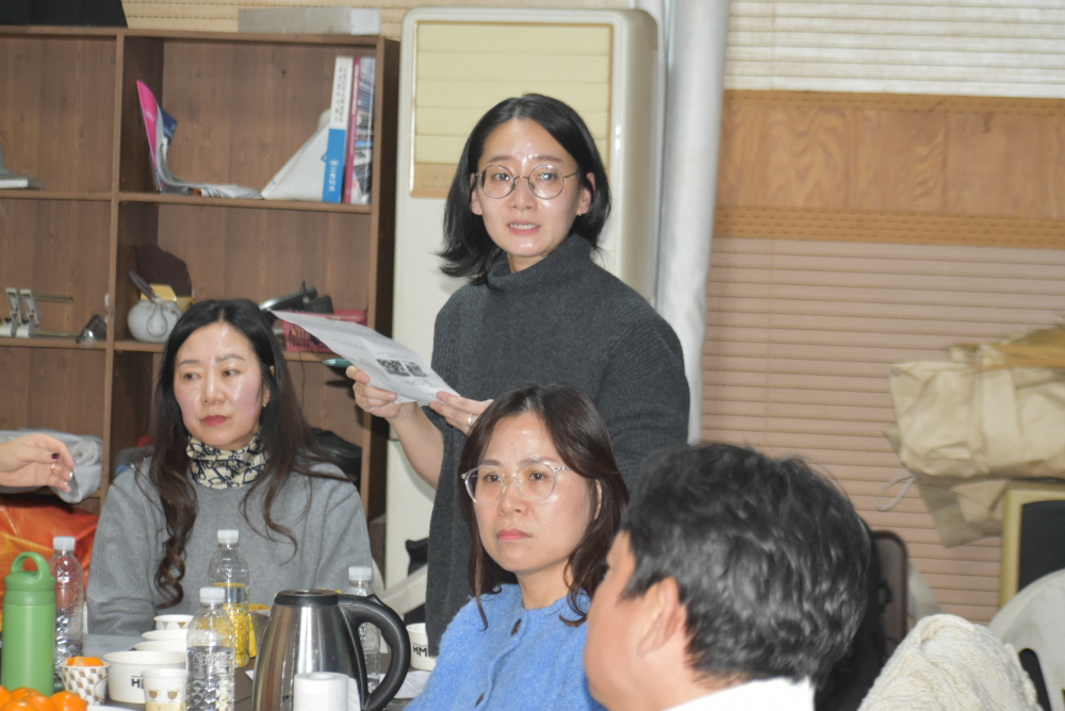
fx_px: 3108
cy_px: 356
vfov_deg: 13.1
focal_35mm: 105
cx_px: 532
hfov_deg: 19.4
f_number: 4.5
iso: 1250
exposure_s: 1/60
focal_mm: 70
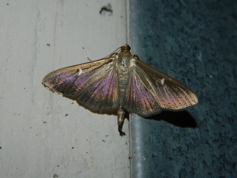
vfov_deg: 17.2
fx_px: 589
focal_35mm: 86
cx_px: 117
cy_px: 89
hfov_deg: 22.8
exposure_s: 1/30
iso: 200
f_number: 11.9
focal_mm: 15.1
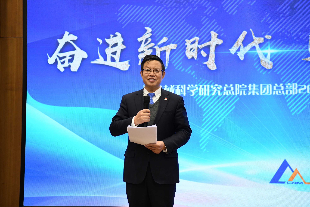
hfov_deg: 28.8
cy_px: 104
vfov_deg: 19.5
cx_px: 155
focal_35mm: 70
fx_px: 603
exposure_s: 1/125
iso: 2500
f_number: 3.5
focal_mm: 70
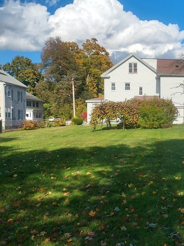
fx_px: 326
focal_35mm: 46
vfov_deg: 41.2
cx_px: 171
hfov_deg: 30.0
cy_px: 126
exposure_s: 1/1275
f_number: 1.8
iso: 40
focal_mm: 4.6
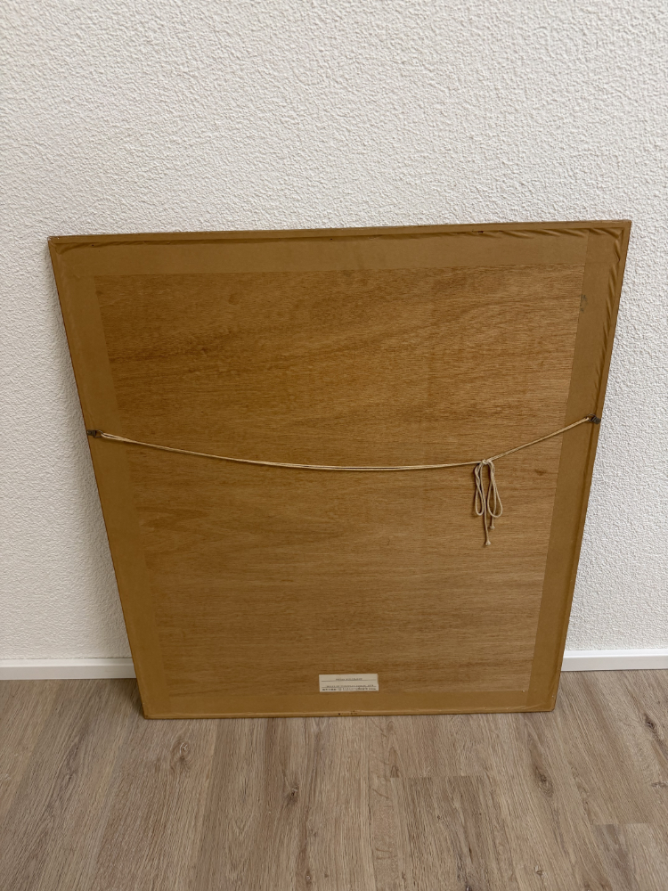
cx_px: 334
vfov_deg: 71.6
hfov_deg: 56.8
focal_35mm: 24
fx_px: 618
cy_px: 446
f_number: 1.8
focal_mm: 6.8
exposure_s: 1/100
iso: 160
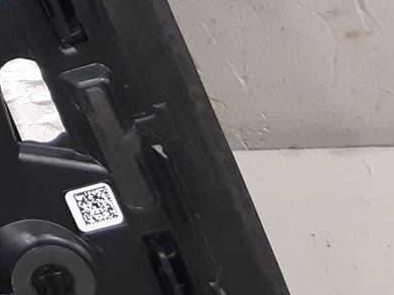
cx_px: -347
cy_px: -149
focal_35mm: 134
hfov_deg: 13.1
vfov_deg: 10.7
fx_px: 1526
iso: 250
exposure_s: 1/50
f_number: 1.7
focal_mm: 3.93
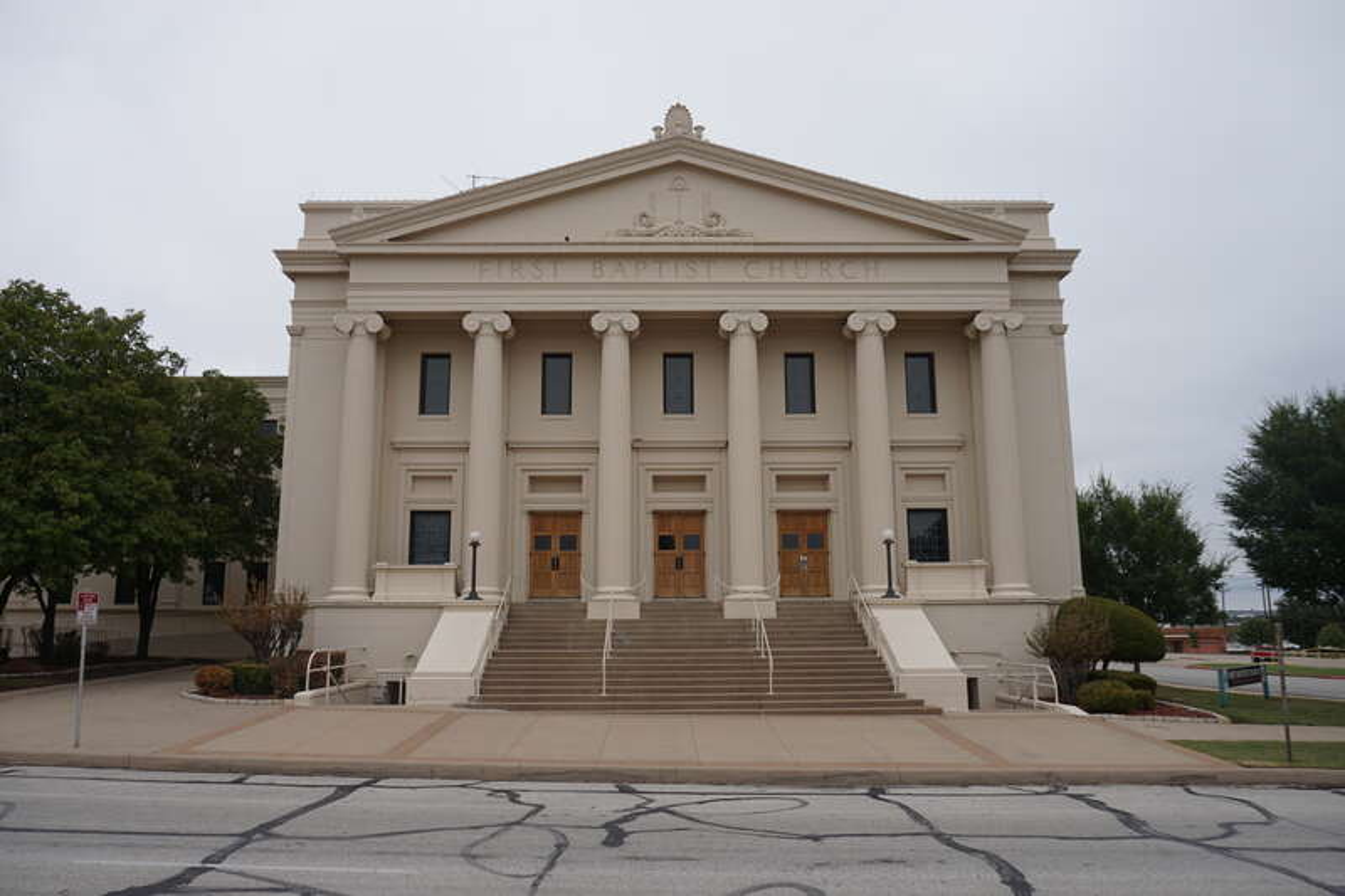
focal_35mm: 26
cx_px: 672
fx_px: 952
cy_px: 448
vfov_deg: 50.4
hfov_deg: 70.4
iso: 100
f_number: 8
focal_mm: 17
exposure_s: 1/125
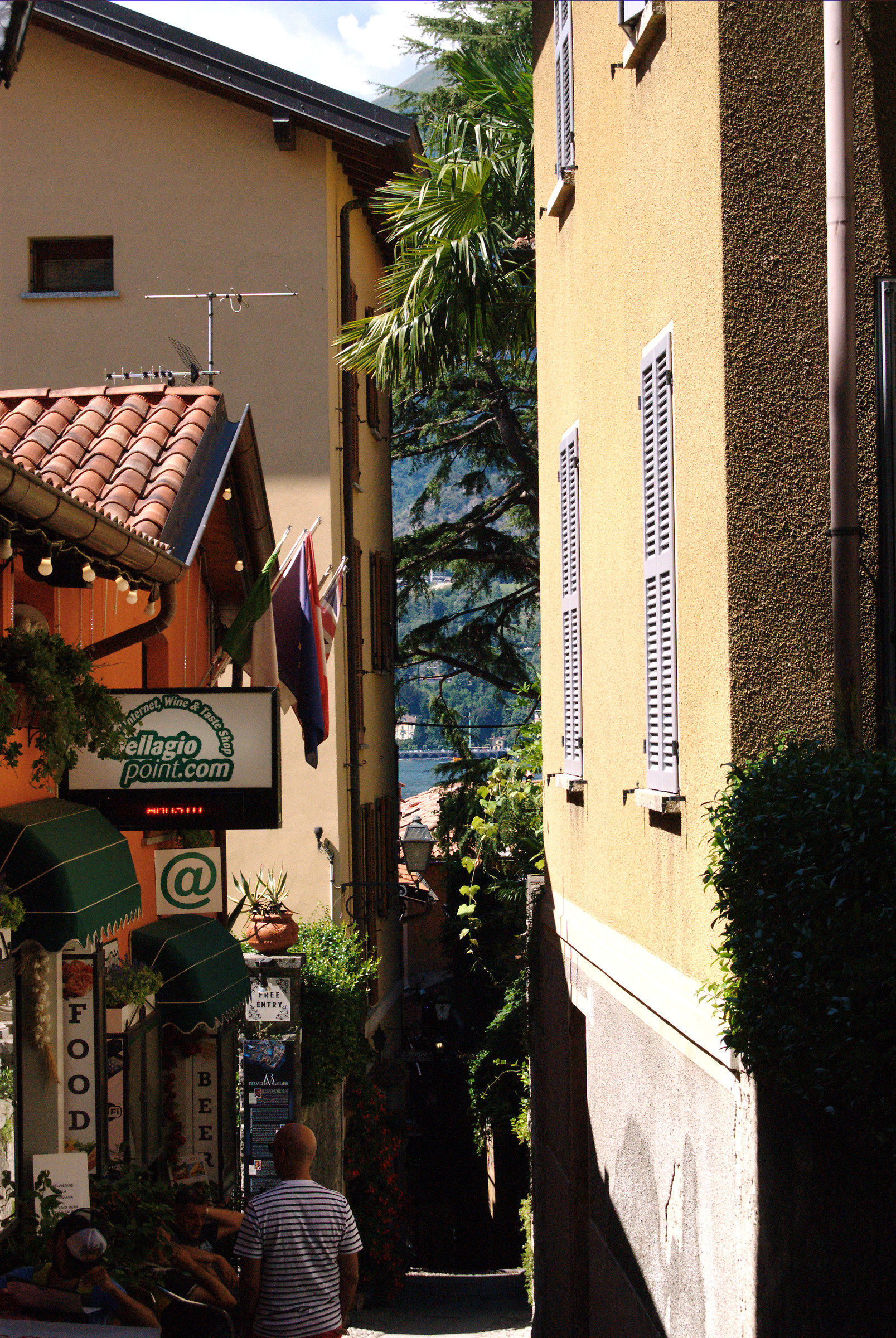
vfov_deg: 24.6
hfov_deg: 16.6
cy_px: 669
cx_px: 448
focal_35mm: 82
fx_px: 3070
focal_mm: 55
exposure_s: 1/750
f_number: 10
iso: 1000
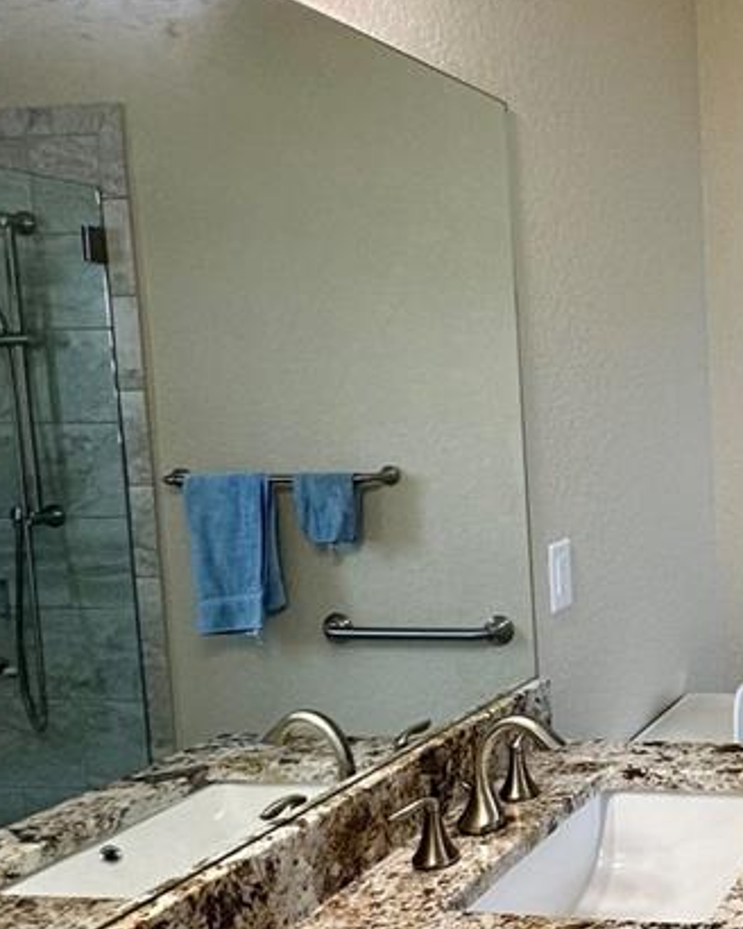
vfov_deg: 45.8
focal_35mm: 40
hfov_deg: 30.8
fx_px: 1099
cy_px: 476
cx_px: 920
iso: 125
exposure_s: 1/120
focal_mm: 2.22
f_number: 2.2
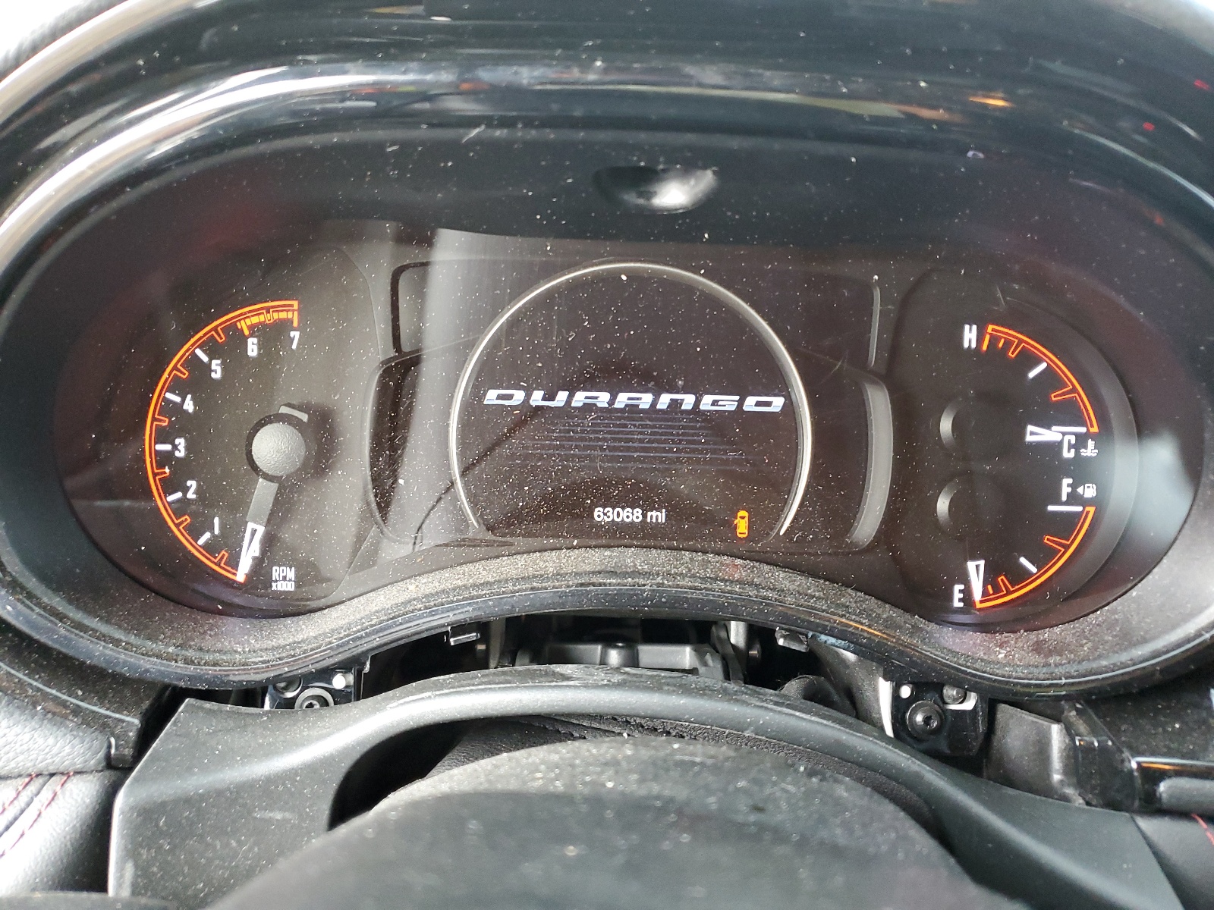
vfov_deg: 53.1
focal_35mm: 26
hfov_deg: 67.3
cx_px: 607
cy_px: 455
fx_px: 912
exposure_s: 1/40
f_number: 1.5
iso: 294
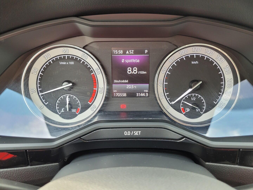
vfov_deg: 53.1
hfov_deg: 67.3
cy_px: 95
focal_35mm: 26
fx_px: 190
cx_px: 126
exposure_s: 1/100
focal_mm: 5.4
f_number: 1.8
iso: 160
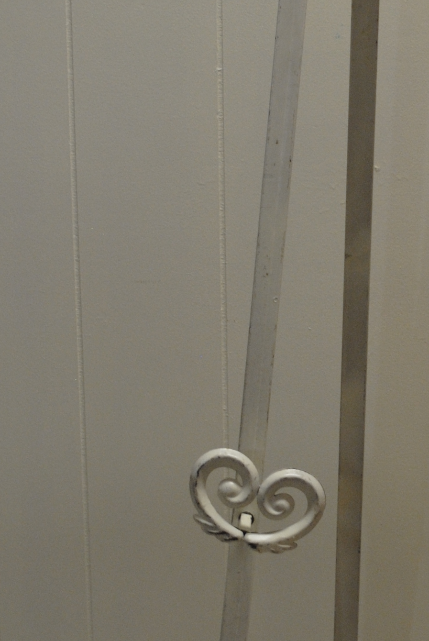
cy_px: 365
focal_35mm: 104
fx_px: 1854
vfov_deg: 19.6
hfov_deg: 13.1
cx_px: 384
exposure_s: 1/40
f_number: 4
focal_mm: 24
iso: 400
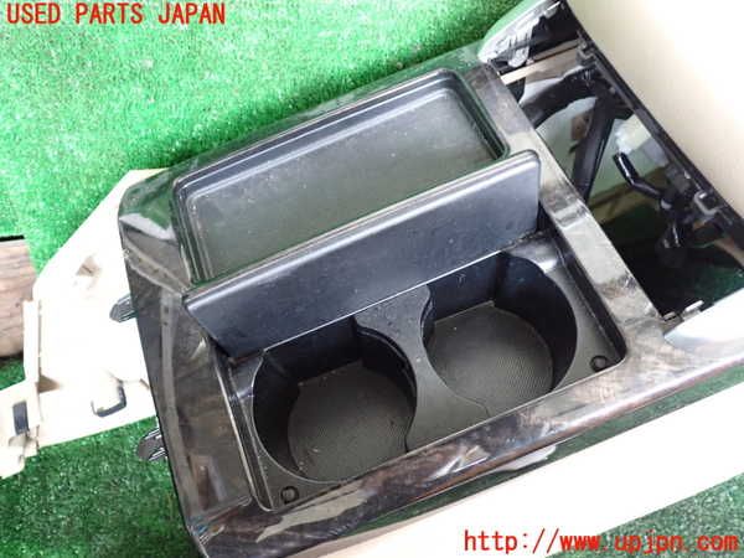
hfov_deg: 60.0
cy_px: 279
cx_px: 372
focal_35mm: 30
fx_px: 645
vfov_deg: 46.8
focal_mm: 5.4
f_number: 2.3
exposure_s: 1/30
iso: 640
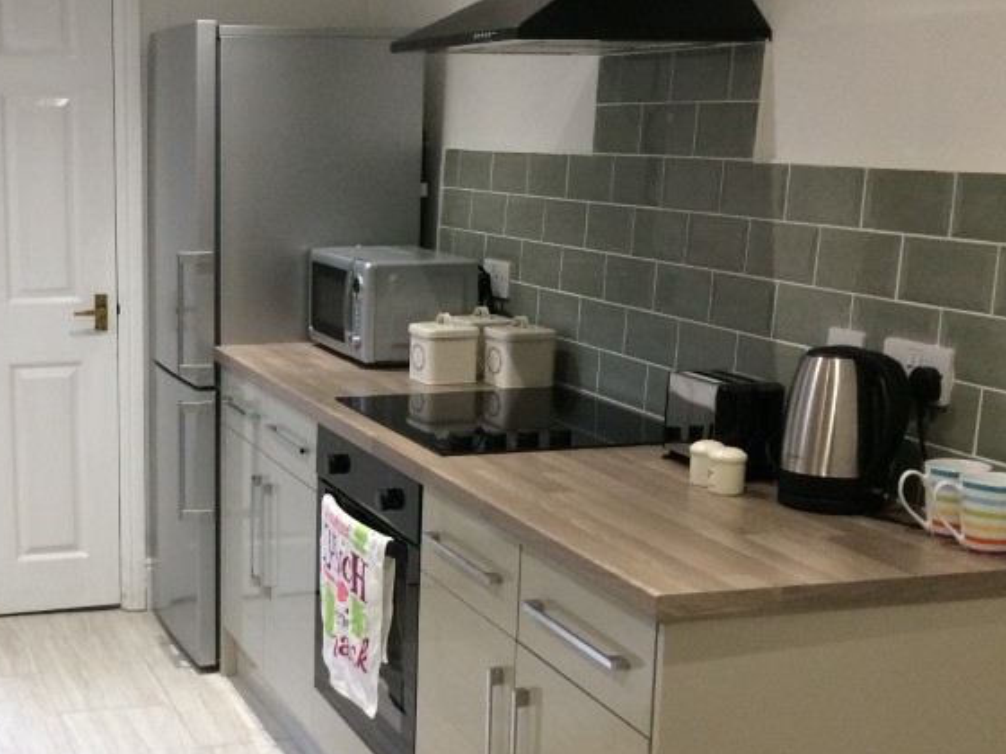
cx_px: 205
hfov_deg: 35.1
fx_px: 1540
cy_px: 429
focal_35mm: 53
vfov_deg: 27.5
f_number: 2.2
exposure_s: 1/33
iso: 80
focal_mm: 4.15
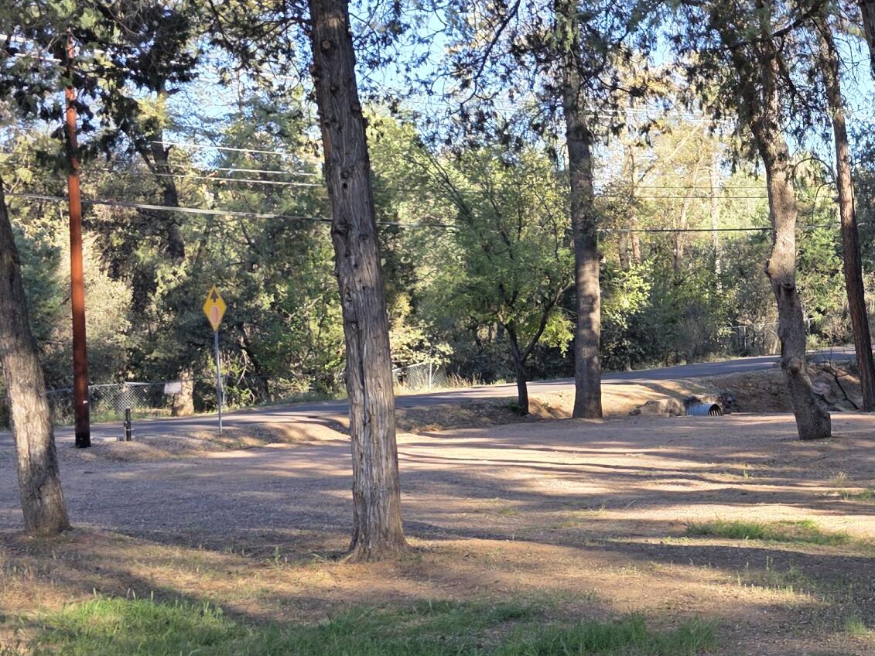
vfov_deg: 24.0
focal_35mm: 61
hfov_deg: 28.6
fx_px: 1542
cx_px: 975
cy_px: 309
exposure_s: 1/359
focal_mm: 6.3
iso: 32
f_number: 1.7
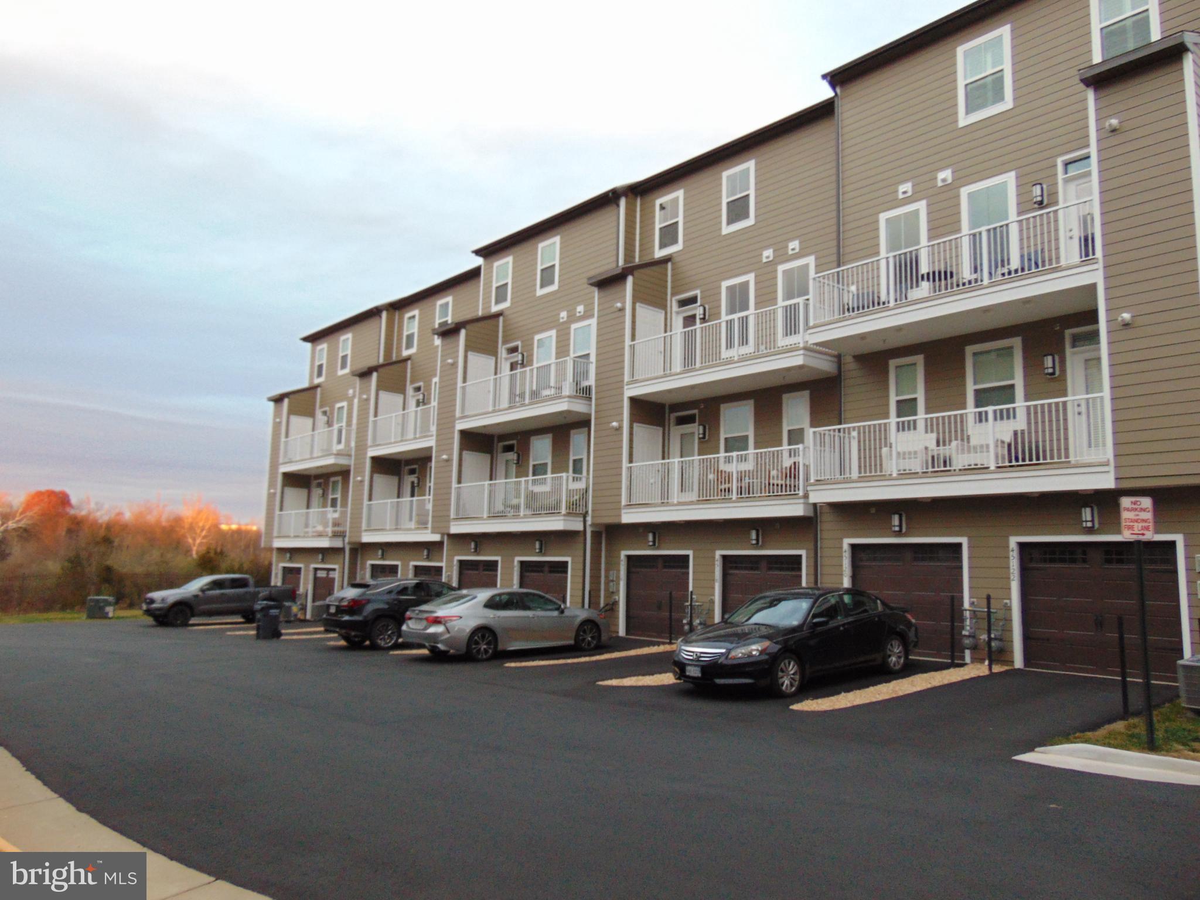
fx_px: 867
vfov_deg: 54.9
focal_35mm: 25
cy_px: 450
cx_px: 600
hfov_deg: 69.4
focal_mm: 4.5
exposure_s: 1/30
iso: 160
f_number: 3
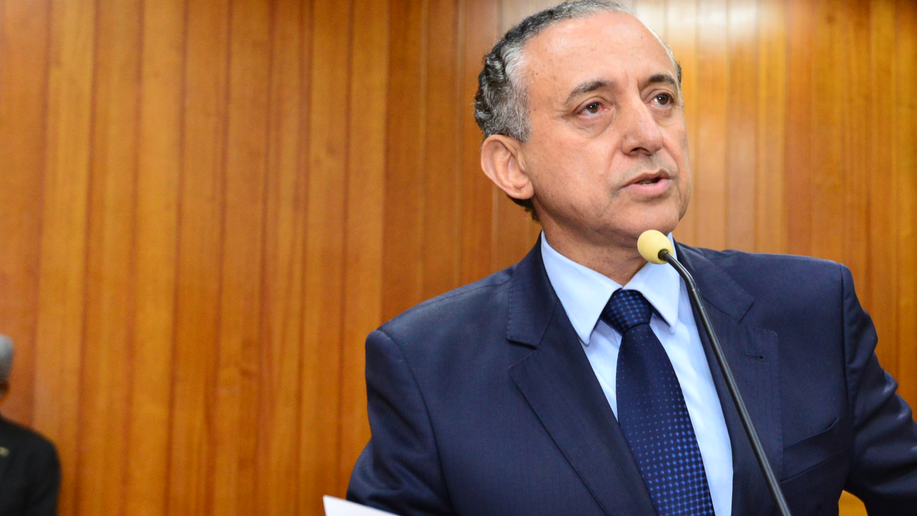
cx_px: 657
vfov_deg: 19.3
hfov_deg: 33.3
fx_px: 1508
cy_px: 359
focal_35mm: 62
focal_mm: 35
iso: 2000
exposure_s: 1/60
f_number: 5
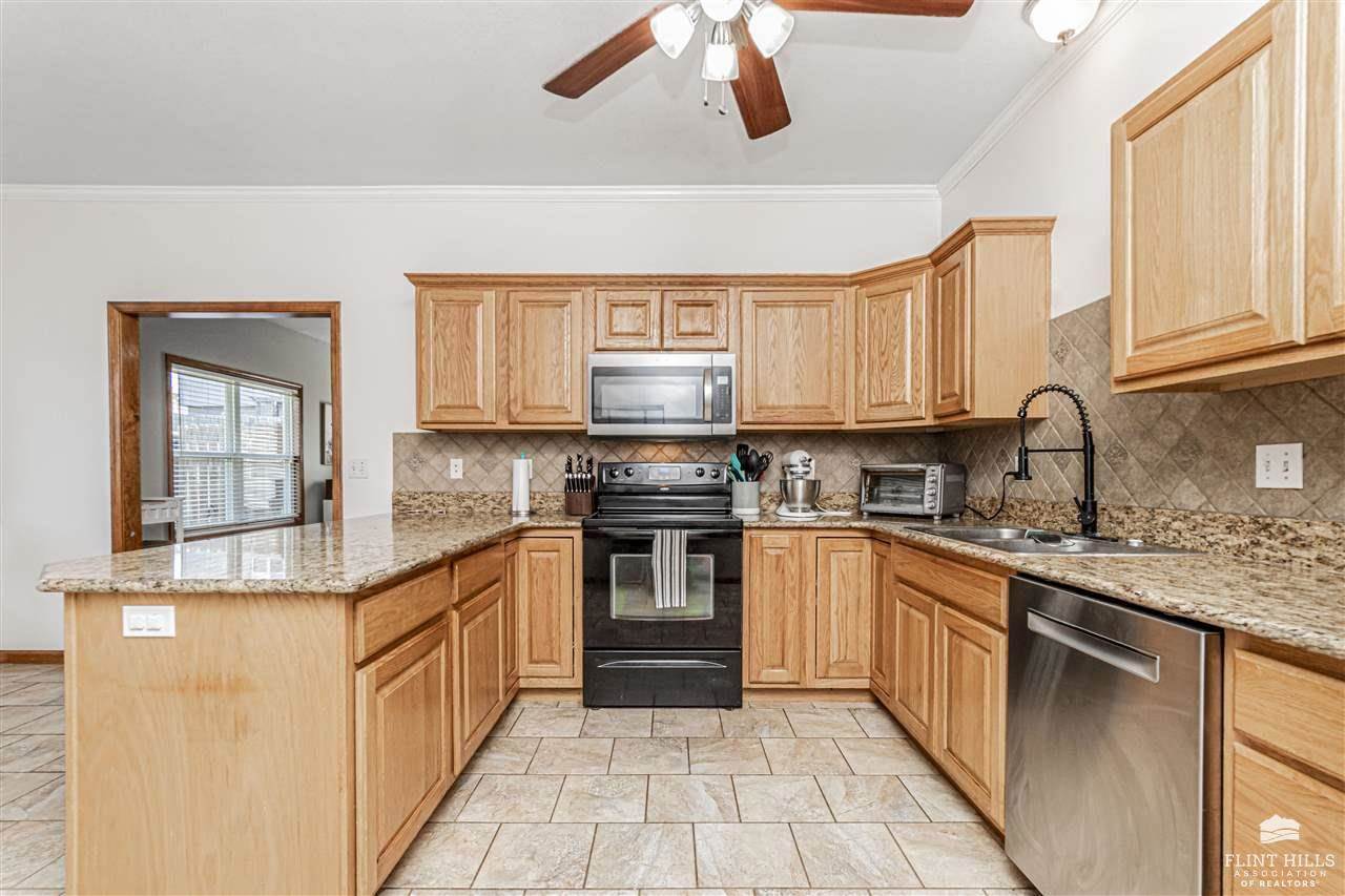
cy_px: 448
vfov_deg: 77.3
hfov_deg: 100.4
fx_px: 560
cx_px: 672
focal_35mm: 15
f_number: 10
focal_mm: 10
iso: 1000
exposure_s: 1/60
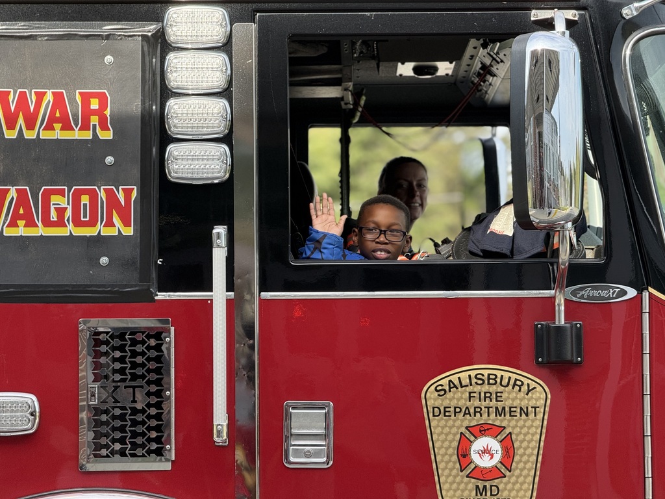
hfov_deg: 16.4
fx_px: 2305
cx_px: 332
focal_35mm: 120
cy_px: 250
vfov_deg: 12.3
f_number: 2.8
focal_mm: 15.66
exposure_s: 1/249
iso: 64
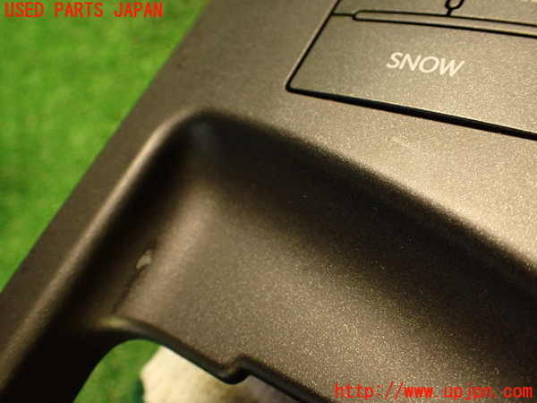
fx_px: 496
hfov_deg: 56.8
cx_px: 268
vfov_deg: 44.2
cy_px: 202
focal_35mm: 32
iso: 500
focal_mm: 5.79
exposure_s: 1/30
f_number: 2.4
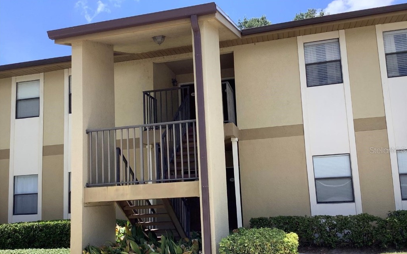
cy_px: 150
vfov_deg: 38.2
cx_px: 203
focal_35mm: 33
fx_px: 366
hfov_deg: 58.2
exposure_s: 1/497
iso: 25
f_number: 2.4
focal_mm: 3.3
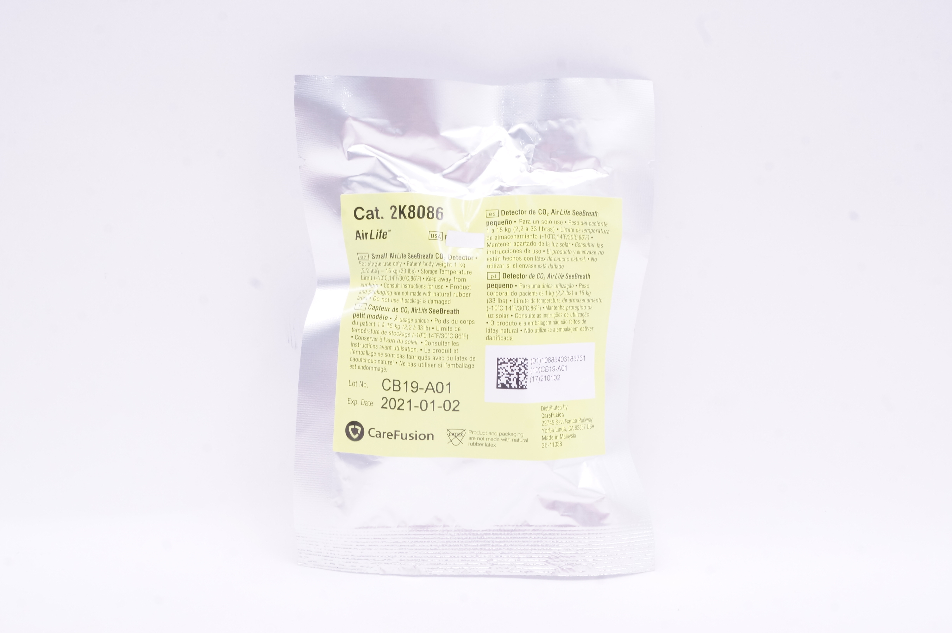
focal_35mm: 57
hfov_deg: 35.1
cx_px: 476
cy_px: 316
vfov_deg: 23.7
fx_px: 1506
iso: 800
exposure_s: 1/15
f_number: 16
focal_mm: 38
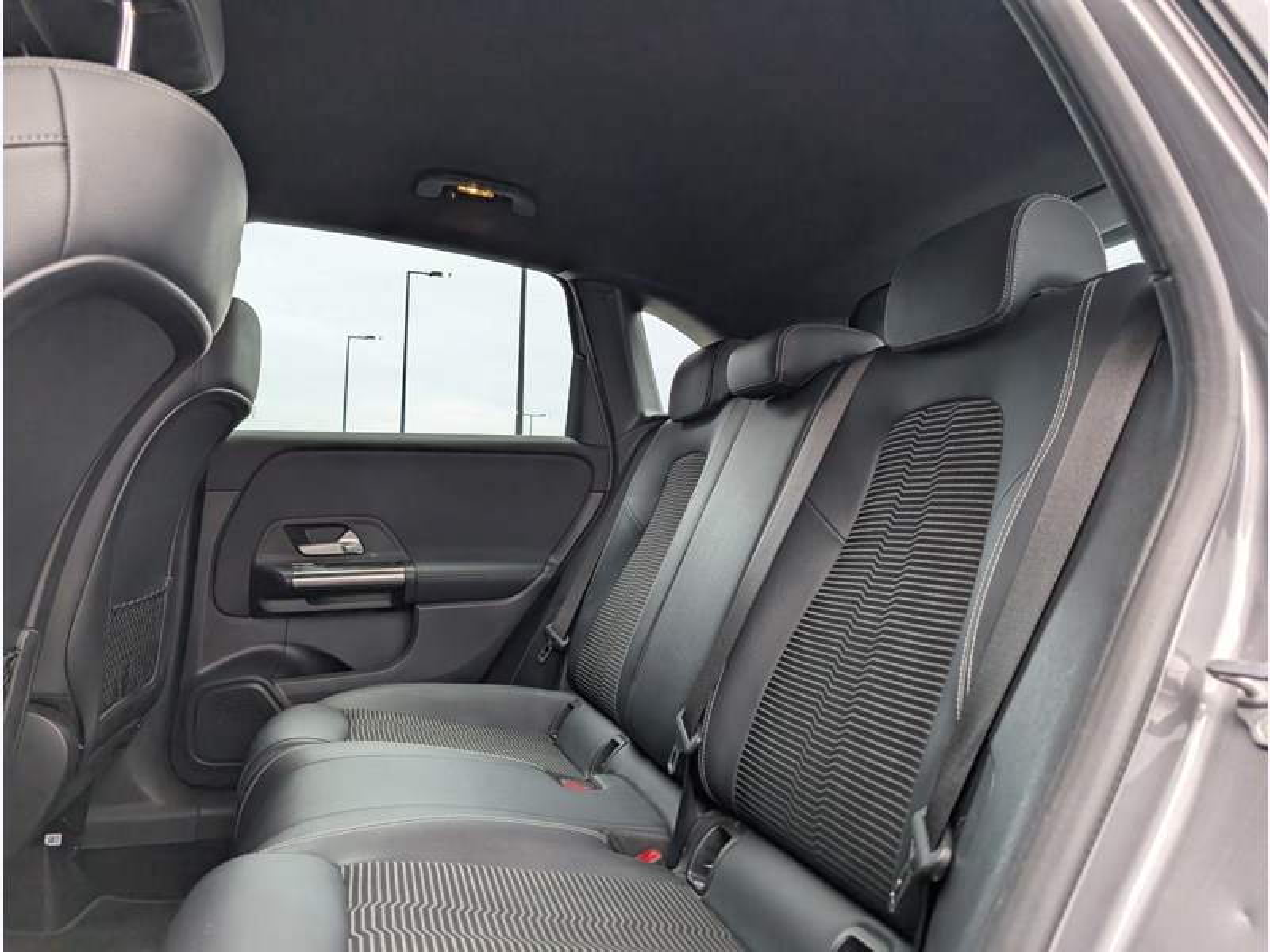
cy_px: 476
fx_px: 881
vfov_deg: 56.8
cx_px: 635
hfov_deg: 71.6
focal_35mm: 24
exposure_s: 1/120
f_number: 1.68
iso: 37
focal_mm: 6.9
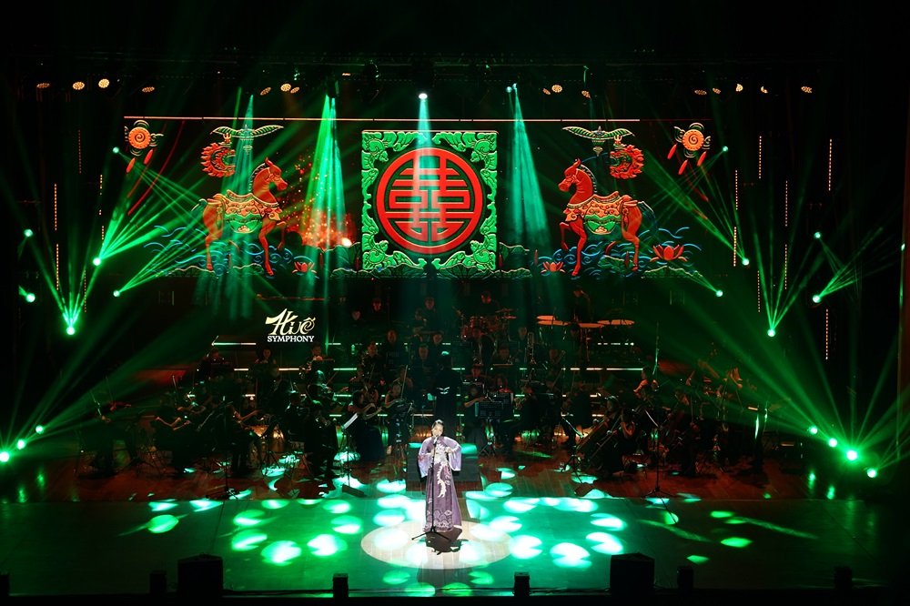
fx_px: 1769
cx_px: 455
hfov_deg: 28.9
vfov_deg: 19.4
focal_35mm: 70
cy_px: 303
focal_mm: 70
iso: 1250
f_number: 2.8
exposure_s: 1/125
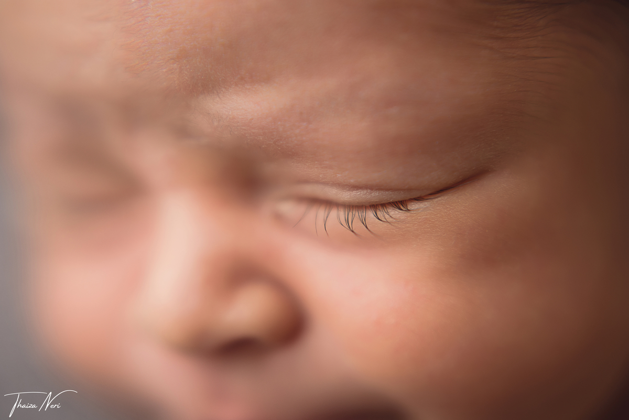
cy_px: 210
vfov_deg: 27.0
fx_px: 874
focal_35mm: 50
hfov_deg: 39.6
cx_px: 314
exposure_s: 1/160
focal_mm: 50
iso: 250
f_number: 2.8
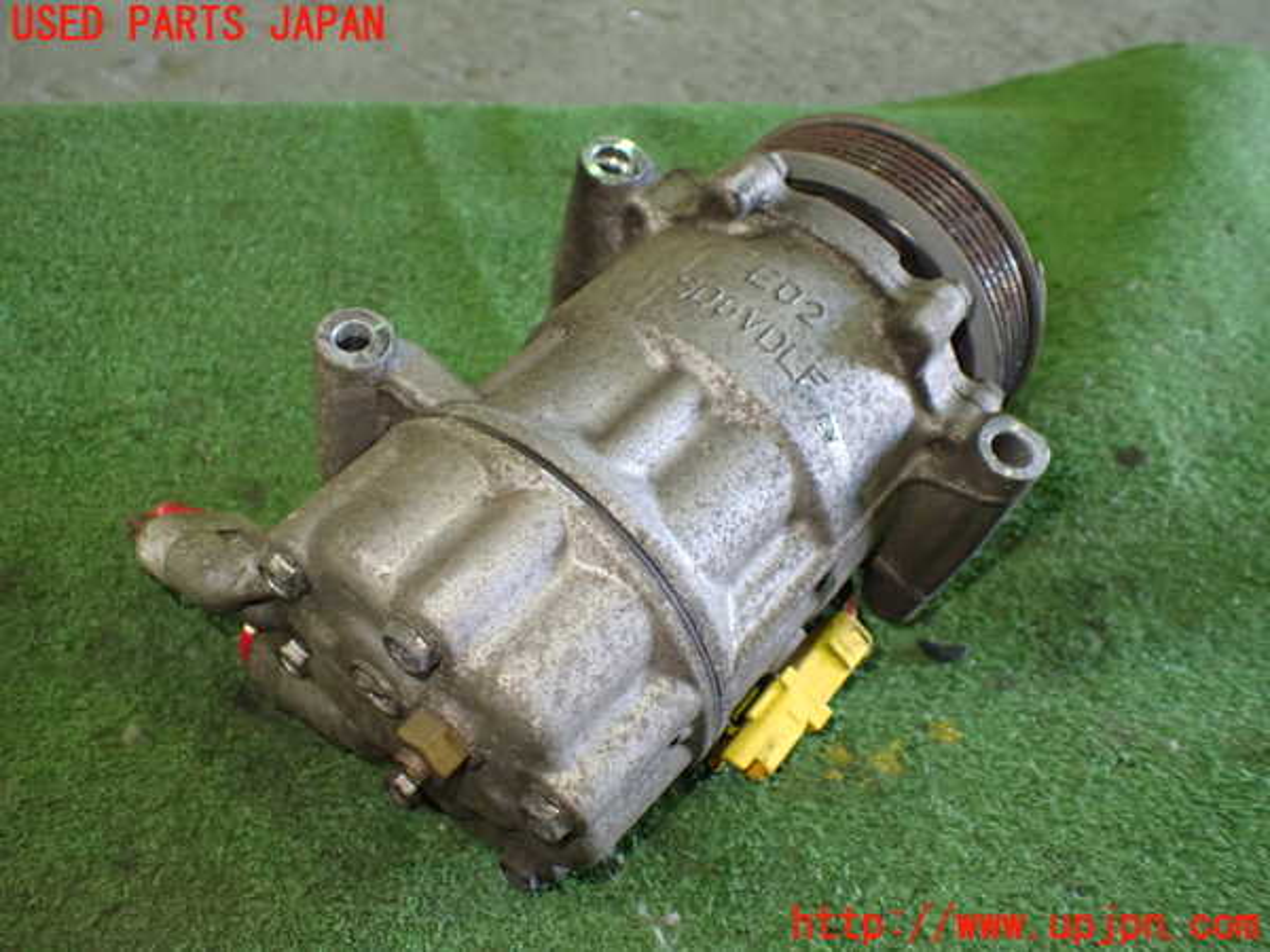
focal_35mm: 30
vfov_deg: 46.8
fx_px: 1101
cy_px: 476
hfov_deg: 60.0
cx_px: 635
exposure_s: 1/60
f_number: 2.3
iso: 800
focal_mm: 5.4
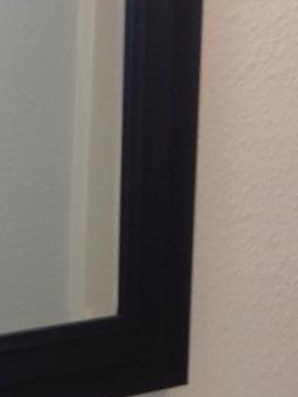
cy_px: 479
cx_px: -74
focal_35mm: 136
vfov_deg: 14.1
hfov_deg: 10.7
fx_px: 1560
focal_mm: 4.28
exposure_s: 1/24
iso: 64
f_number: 2.4
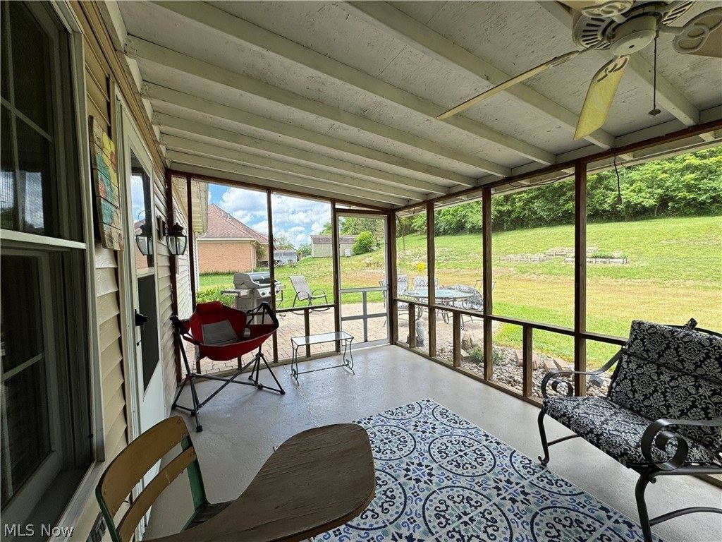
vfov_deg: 85.7
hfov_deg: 102.1
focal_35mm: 14
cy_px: 271
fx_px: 292
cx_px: 361
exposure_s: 1/318
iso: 40
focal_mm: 2.22
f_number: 2.2
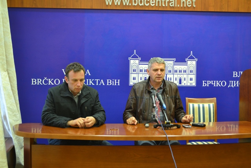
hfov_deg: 37.8
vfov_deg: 25.8
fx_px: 366
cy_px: 84
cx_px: 126
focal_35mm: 52
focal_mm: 35
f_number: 5
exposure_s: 1/15
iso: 720
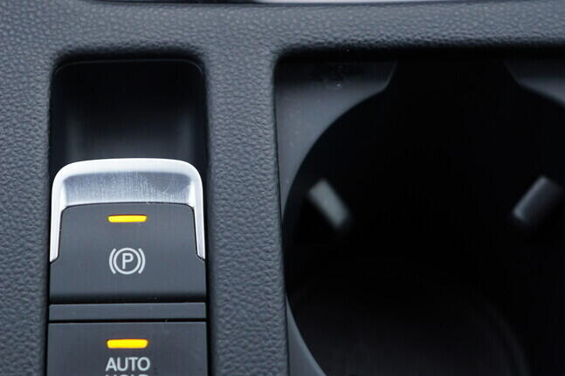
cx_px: 133
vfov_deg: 23.8
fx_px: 894
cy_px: 196
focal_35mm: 57
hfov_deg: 34.2
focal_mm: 24
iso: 160
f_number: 2.8
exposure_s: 1/40
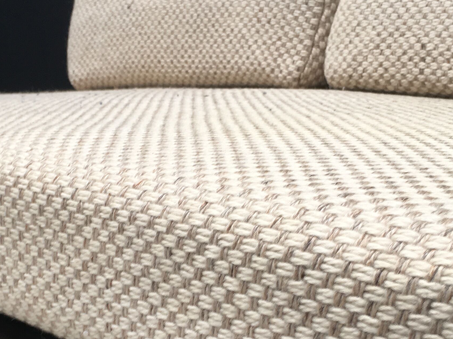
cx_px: 191
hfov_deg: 28.1
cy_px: 275
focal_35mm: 69
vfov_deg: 21.0
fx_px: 903
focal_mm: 4.15
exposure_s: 1/50
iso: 25
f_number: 2.2
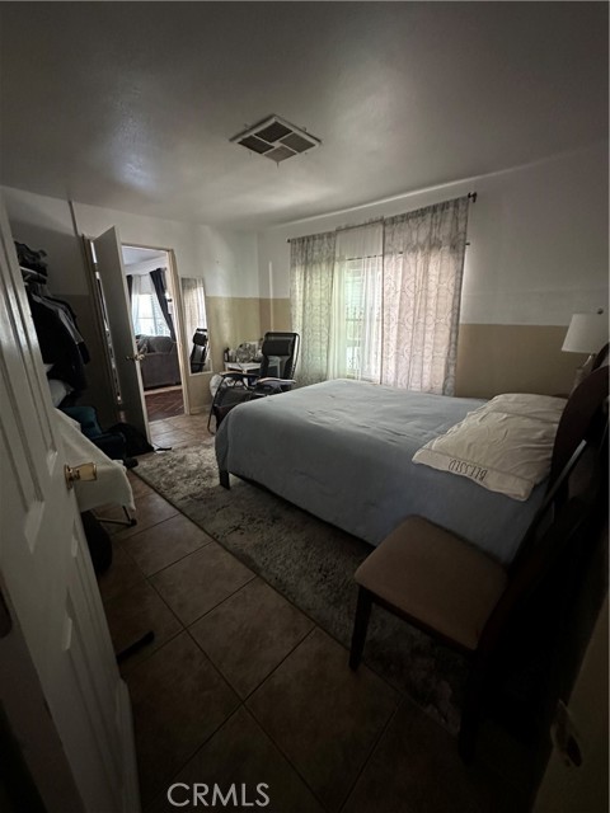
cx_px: 305
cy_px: 406
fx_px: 329
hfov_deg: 85.7
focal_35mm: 14
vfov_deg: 102.1
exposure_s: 1/60
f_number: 2.2
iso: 800
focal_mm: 2.22
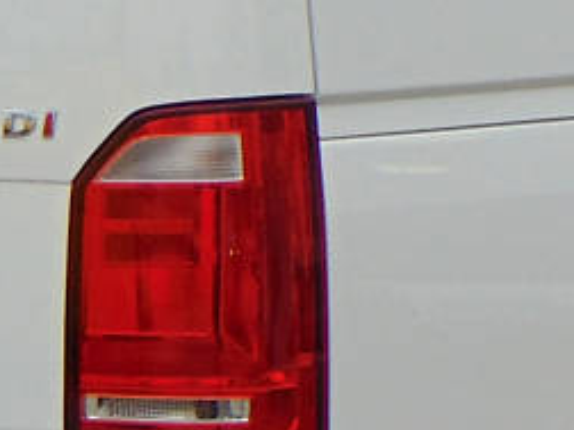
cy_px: 89
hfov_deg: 6.2
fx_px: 5256
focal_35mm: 317
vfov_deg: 4.7
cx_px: 394
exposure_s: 1/60
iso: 80
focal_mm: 9
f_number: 3.5
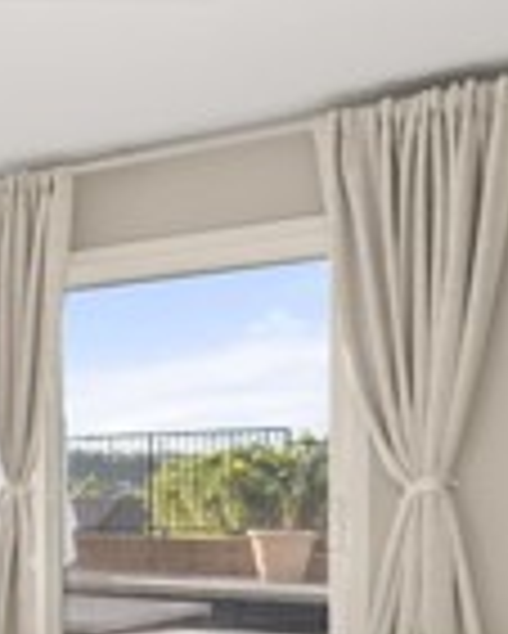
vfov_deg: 29.0
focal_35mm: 64
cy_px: 488
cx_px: -261
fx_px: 1201
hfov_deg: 20.4
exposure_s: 1/20
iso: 640
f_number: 5
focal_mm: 15
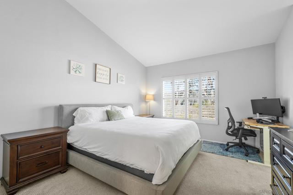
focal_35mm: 15
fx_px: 122
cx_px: 146
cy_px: 98
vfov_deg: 77.4
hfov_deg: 100.4
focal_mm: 10
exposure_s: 2.5
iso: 100
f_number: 8
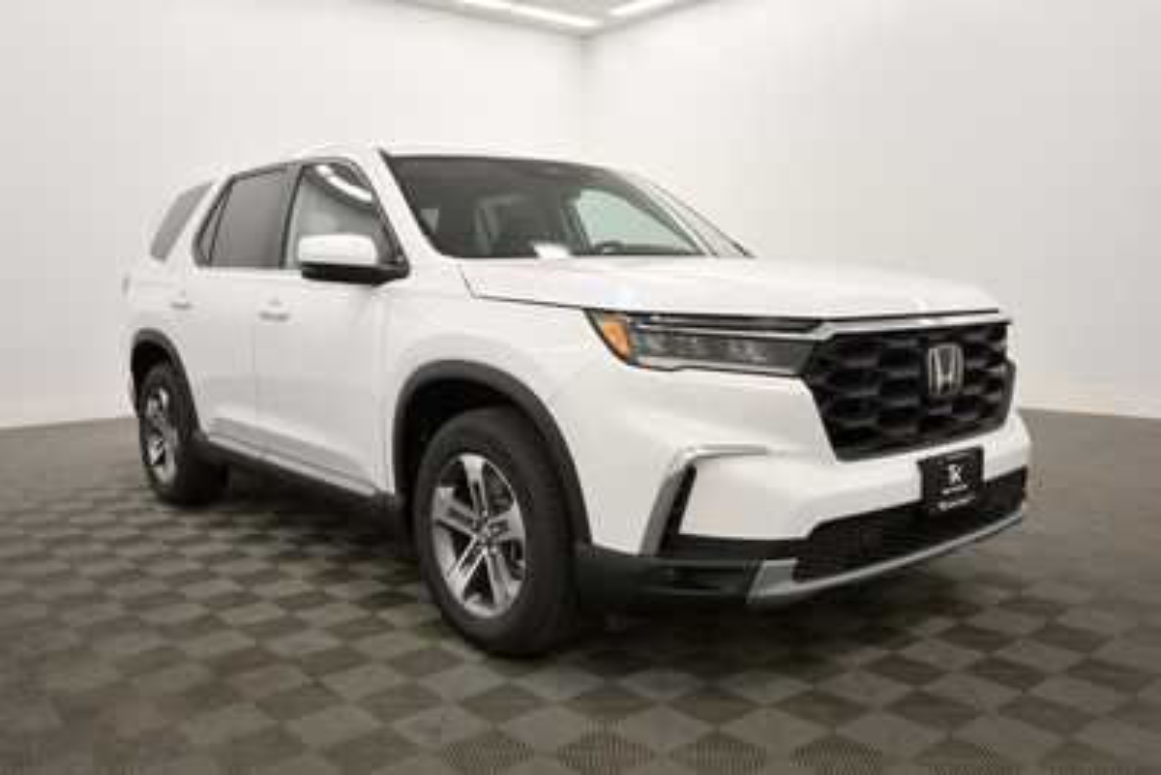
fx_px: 871
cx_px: 580
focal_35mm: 27
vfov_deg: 48.0
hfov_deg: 67.4
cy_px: 388
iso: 800
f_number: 5.3
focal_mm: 18
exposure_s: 1/160
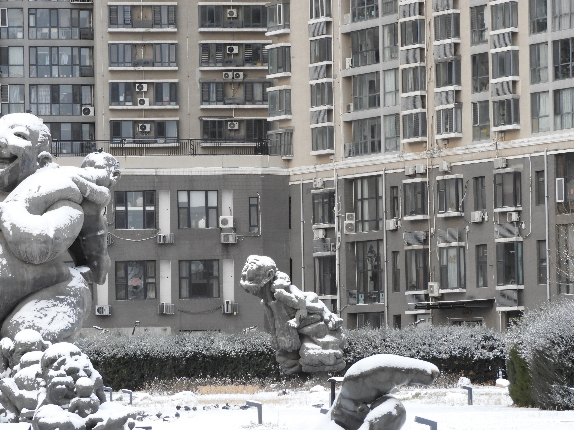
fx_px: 2819
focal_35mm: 170
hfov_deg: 11.6
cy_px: 215
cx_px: 287
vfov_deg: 8.7
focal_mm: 30.5
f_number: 5.2
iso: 320
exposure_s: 1/60
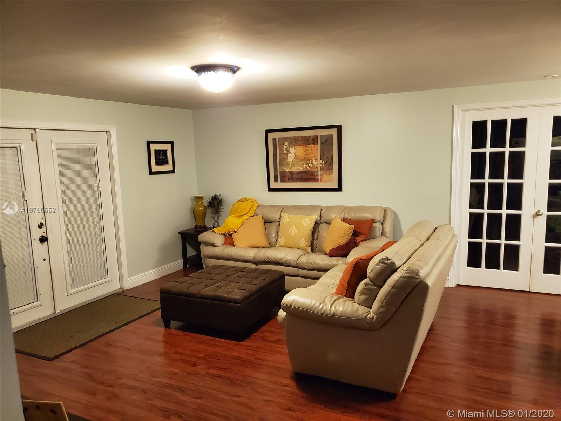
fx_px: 421
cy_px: 210
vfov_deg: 53.1
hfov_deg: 67.3
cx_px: 280
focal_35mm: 26
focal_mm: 4.3
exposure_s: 1/39
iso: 640
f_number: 1.5
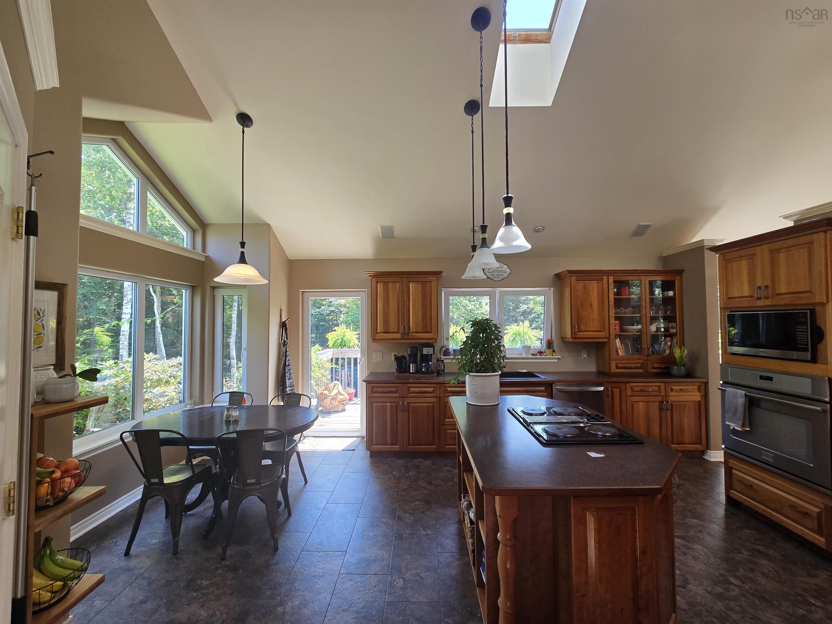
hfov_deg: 106.2
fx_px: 312
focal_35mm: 13
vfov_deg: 89.9
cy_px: 312
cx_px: 416
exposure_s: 1/120
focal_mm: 2.2
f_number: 2.2
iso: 80
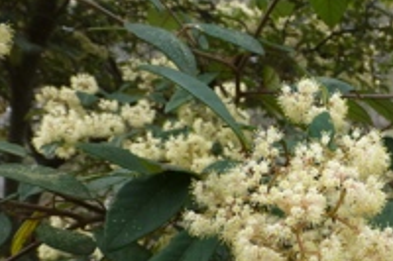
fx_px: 524
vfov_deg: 27.0
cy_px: 239
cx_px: 358
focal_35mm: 48
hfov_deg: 38.2
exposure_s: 1/100
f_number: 3.5
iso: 100
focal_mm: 4.3
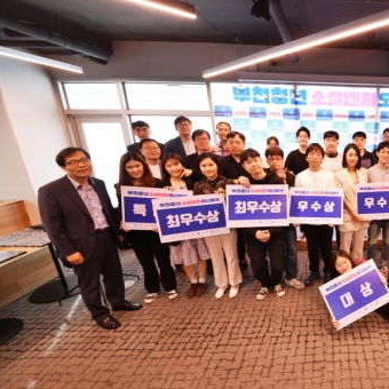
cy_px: 212
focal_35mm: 18
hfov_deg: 68.2
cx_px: 340
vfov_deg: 80.5
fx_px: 229
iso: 1250
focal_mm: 12
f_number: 4.5
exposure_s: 1/50
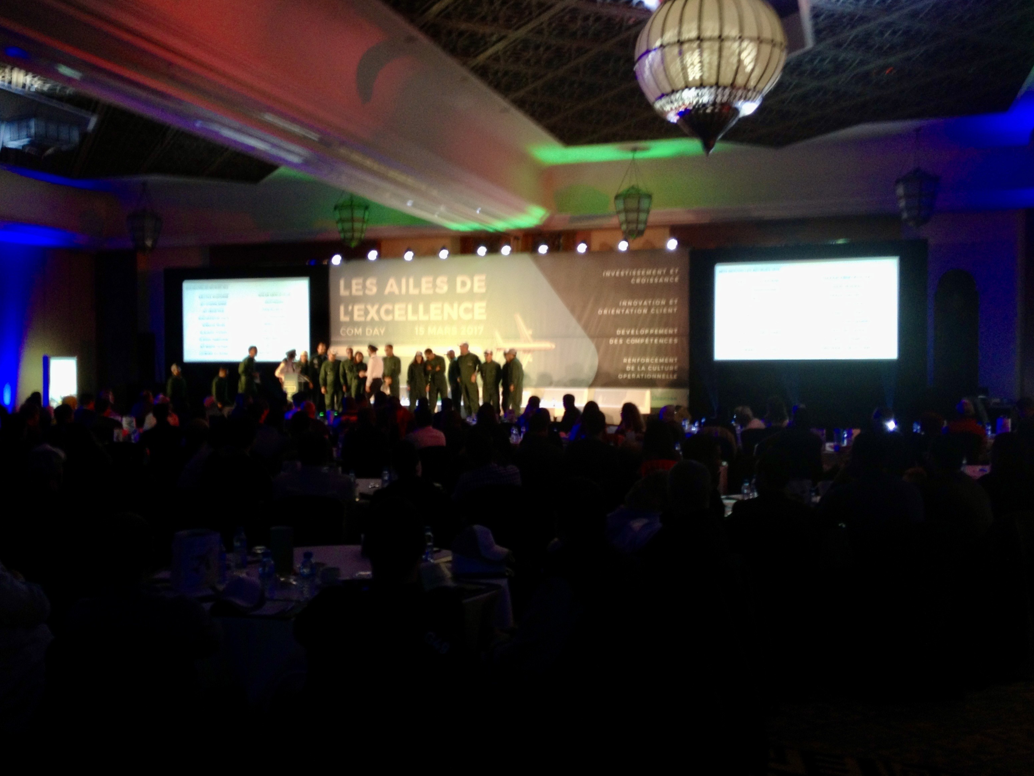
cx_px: 519
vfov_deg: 38.7
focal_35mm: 37
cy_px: 383
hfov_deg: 50.1
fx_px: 1105
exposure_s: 1/20
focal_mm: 4.28
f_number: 2.4
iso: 80
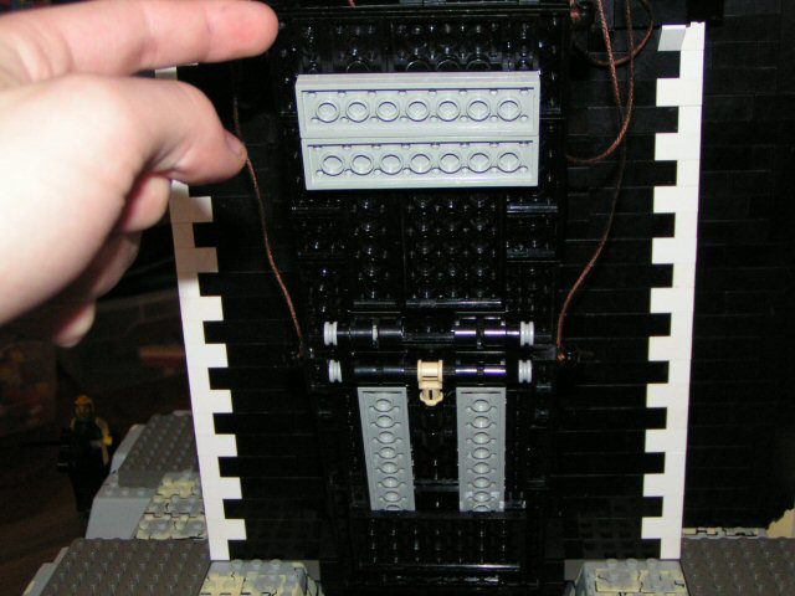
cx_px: 398
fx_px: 1125
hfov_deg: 38.9
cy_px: 298
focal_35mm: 49
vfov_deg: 29.7
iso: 200
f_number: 2.8
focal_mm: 7.6
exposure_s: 1/50
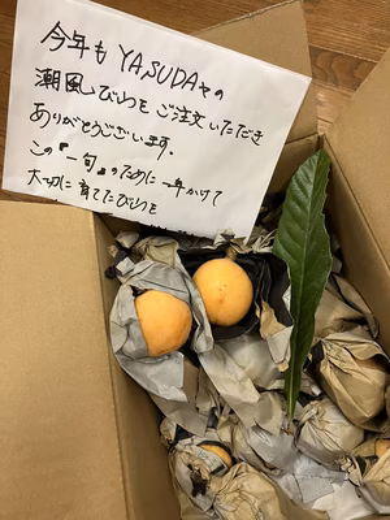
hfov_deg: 49.7
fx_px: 421
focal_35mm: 28
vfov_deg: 63.4
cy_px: 260
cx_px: 195
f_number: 1.8
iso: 200
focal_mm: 3.99
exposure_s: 1/50
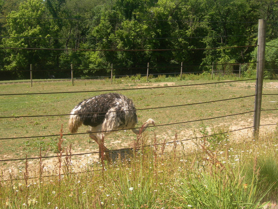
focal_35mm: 38
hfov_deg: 49.0
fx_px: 305
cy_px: 104
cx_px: 139
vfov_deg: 37.7
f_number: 4.8
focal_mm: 7.8
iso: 50
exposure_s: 1/271
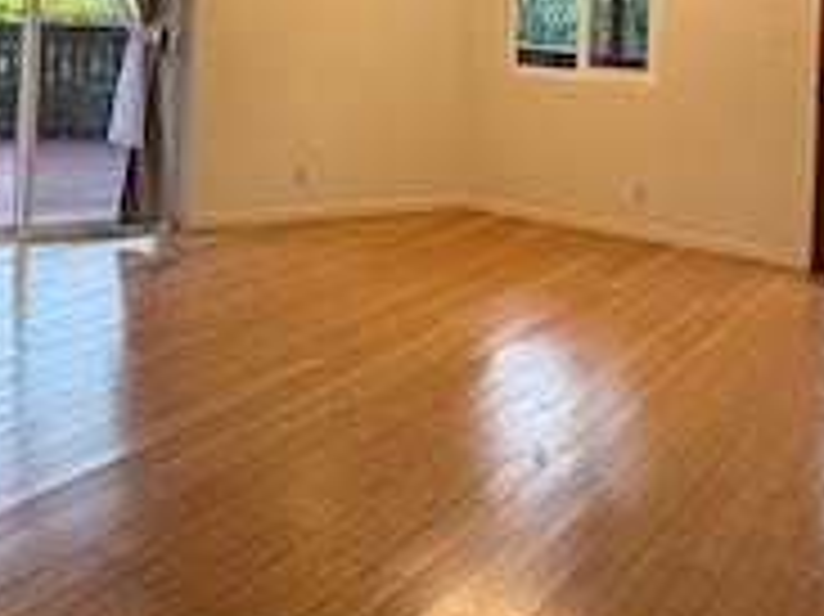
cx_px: 144
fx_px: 1166
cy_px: -40
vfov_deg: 27.4
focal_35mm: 49
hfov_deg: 37.3
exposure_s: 1/120
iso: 250
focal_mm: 2.22
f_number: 2.2
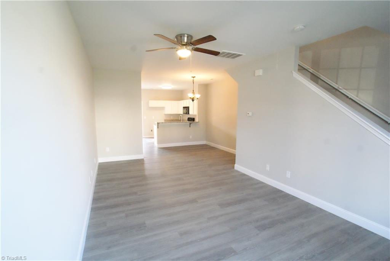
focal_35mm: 16
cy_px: 130
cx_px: 195
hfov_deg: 94.9
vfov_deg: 72.1
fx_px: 179
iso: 3200
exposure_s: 1/50
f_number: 7.1
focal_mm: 11
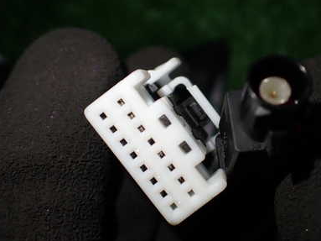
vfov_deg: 30.8
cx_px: 217
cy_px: 106
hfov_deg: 39.9
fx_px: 436
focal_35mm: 47
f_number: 2.3
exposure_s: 1/125
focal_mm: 5.4
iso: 125
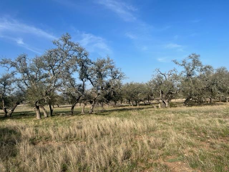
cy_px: 86
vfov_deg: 53.1
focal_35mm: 26
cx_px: 114
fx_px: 172
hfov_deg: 67.3
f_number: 1.5
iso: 50
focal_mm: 5.7
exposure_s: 1/4115
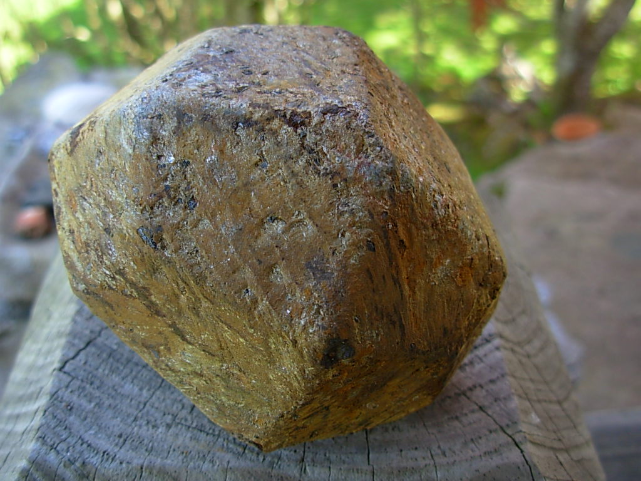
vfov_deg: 37.7
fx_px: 704
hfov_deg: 49.0
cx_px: 320
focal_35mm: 38
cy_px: 240
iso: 50
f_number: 2.9
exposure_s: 1/87.9
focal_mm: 6.3
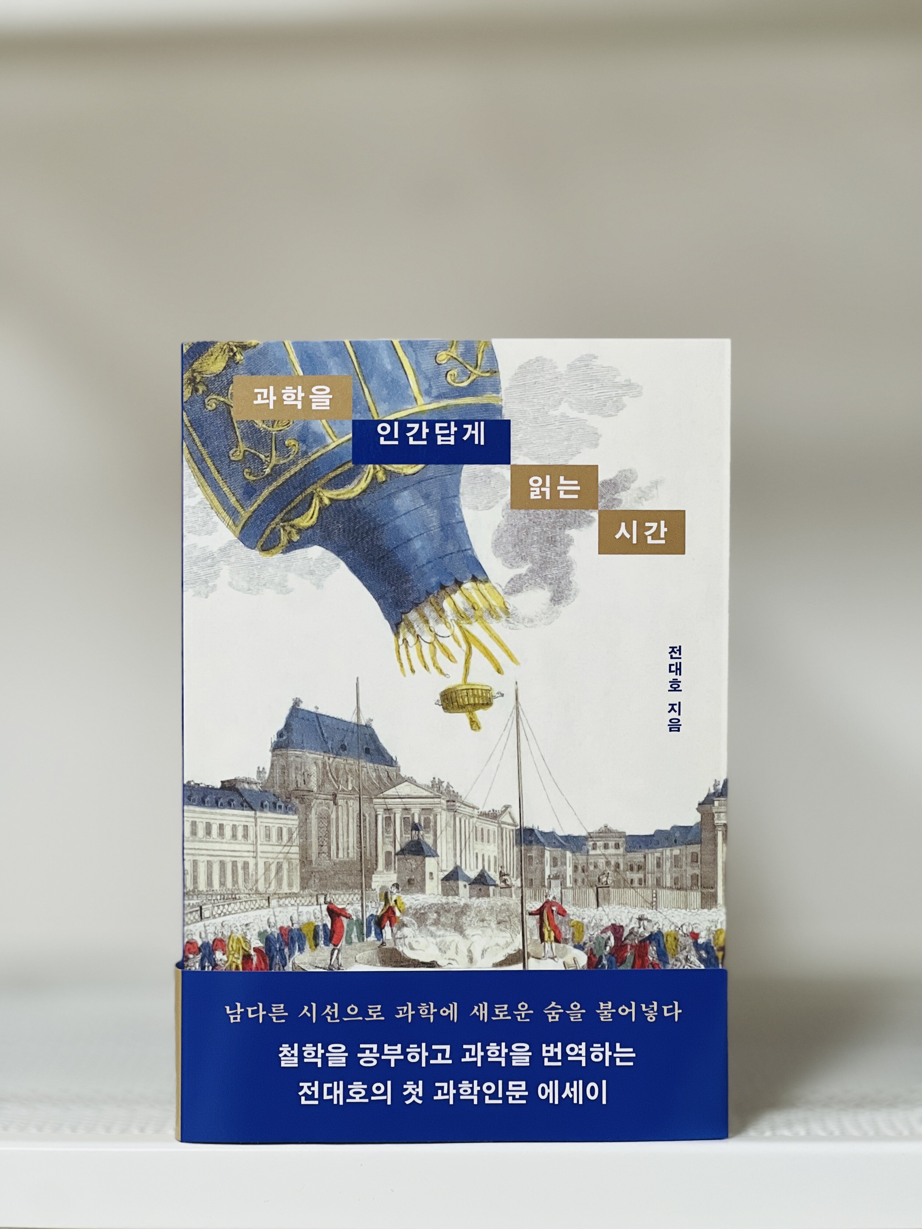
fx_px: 2735
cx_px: 461
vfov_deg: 25.3
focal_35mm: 77
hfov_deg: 19.1
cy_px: 614
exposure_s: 1/40
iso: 125
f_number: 2.8
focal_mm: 9
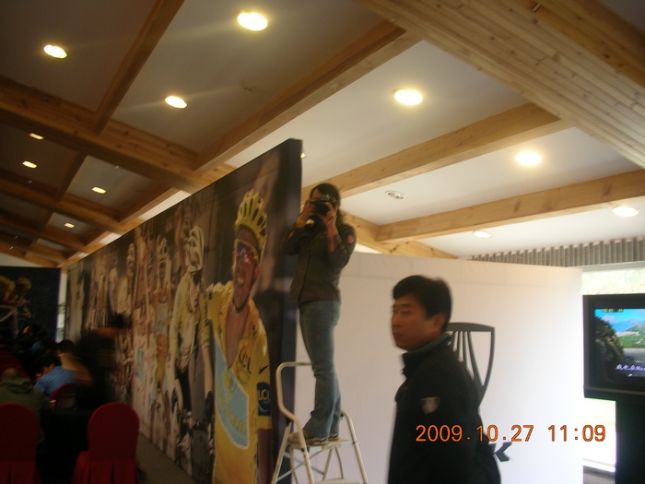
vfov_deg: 40.7
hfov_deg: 52.6
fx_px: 652
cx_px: 322
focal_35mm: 35
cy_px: 242
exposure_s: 1/10.1
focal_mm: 5.8
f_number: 3
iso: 50
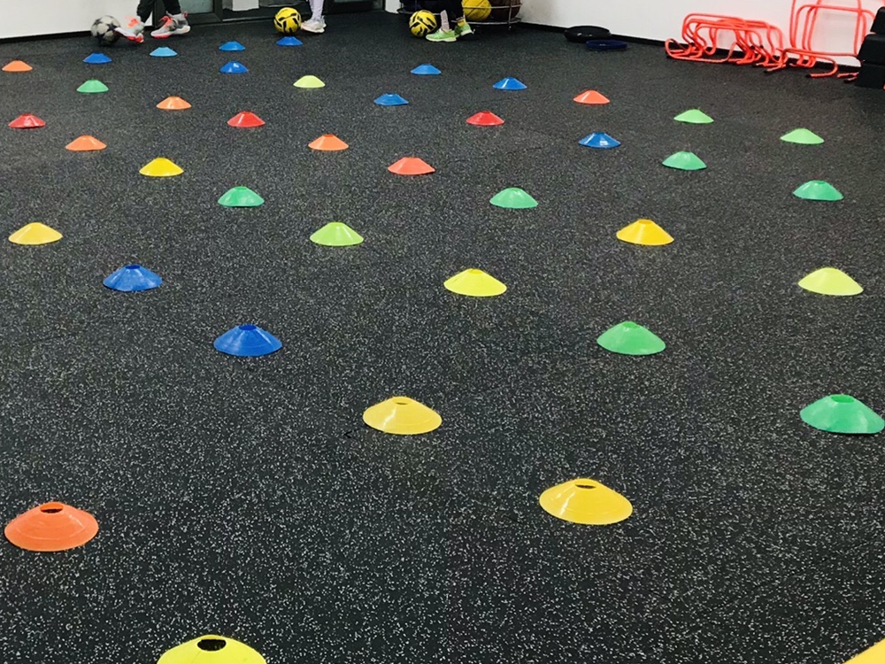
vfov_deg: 25.2
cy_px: 50
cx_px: 209
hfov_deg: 33.6
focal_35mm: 56
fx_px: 1432
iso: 40
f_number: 1.8
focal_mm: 3.99
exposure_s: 1/25
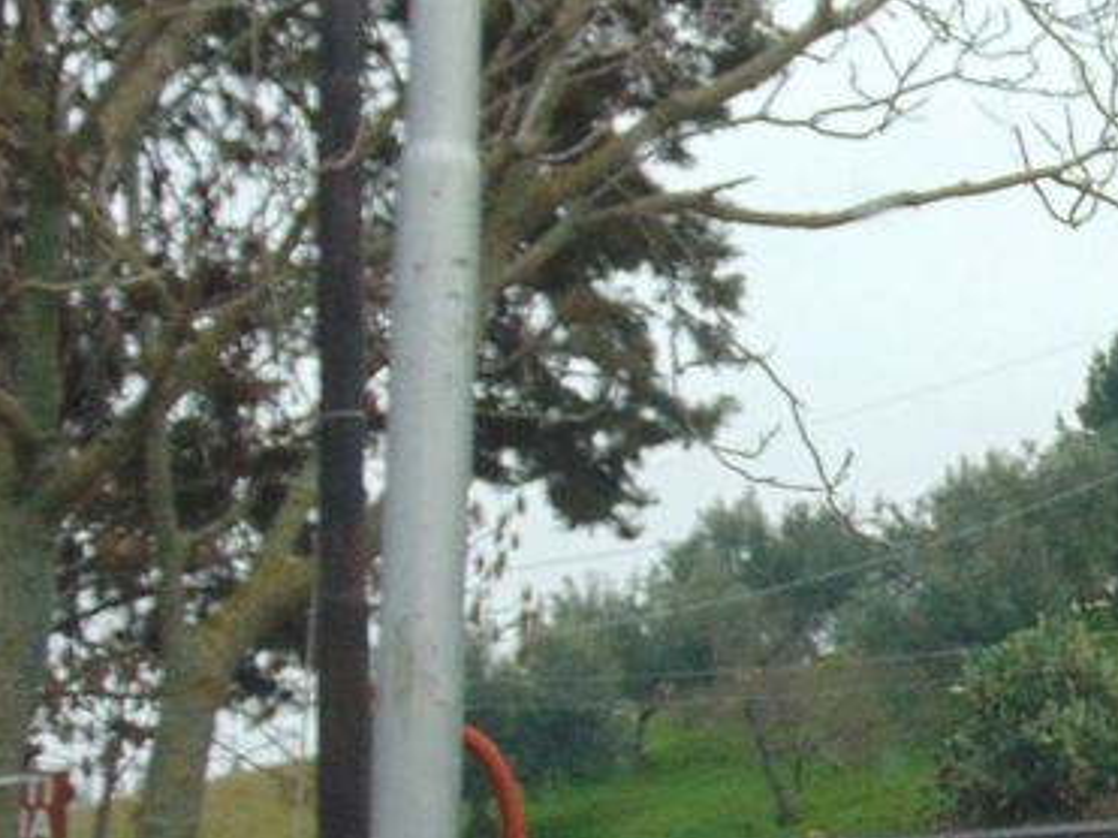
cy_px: 386
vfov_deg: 15.2
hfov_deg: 18.9
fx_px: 3132
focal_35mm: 97
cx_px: 1416
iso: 80
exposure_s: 1/30
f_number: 3.1
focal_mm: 5.4
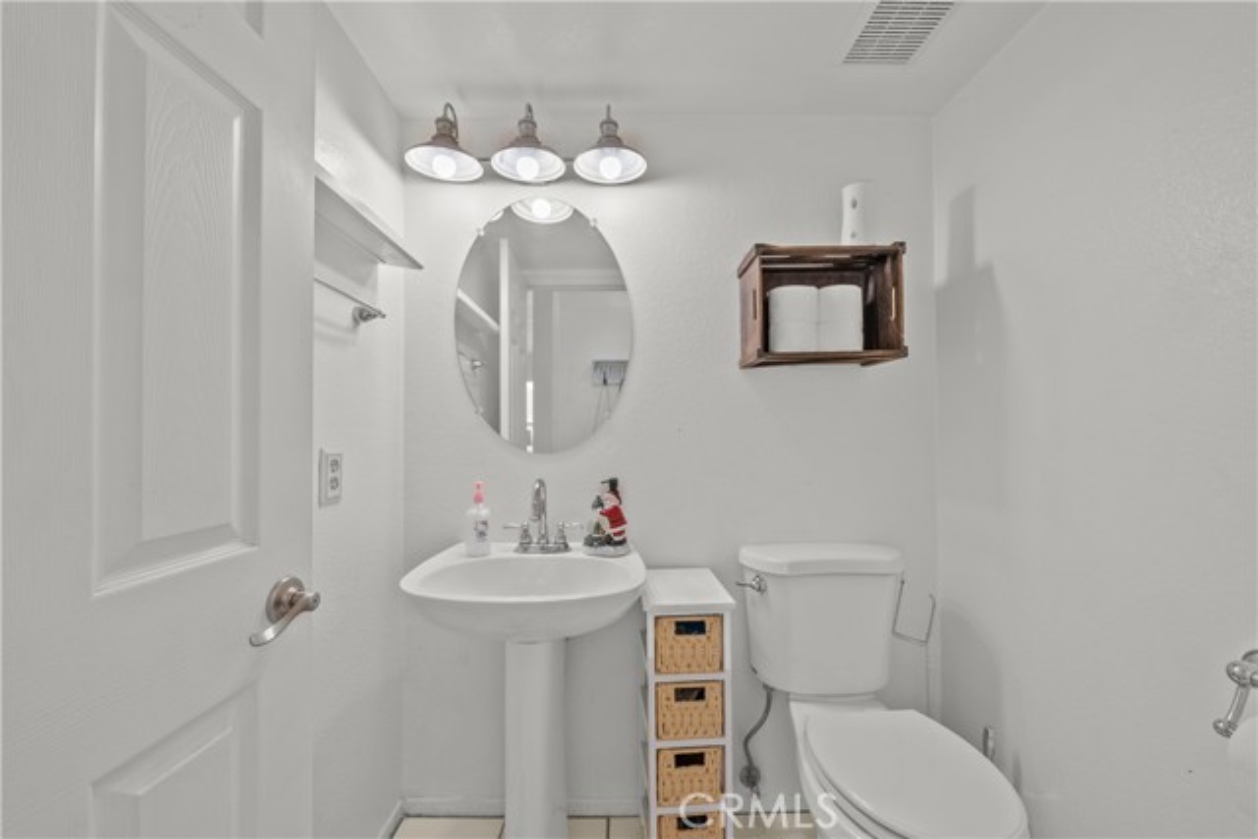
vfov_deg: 85.5
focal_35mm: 13
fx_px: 454
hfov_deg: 108.3
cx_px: 629
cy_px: 420
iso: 250
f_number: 9
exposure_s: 1/4
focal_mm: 13
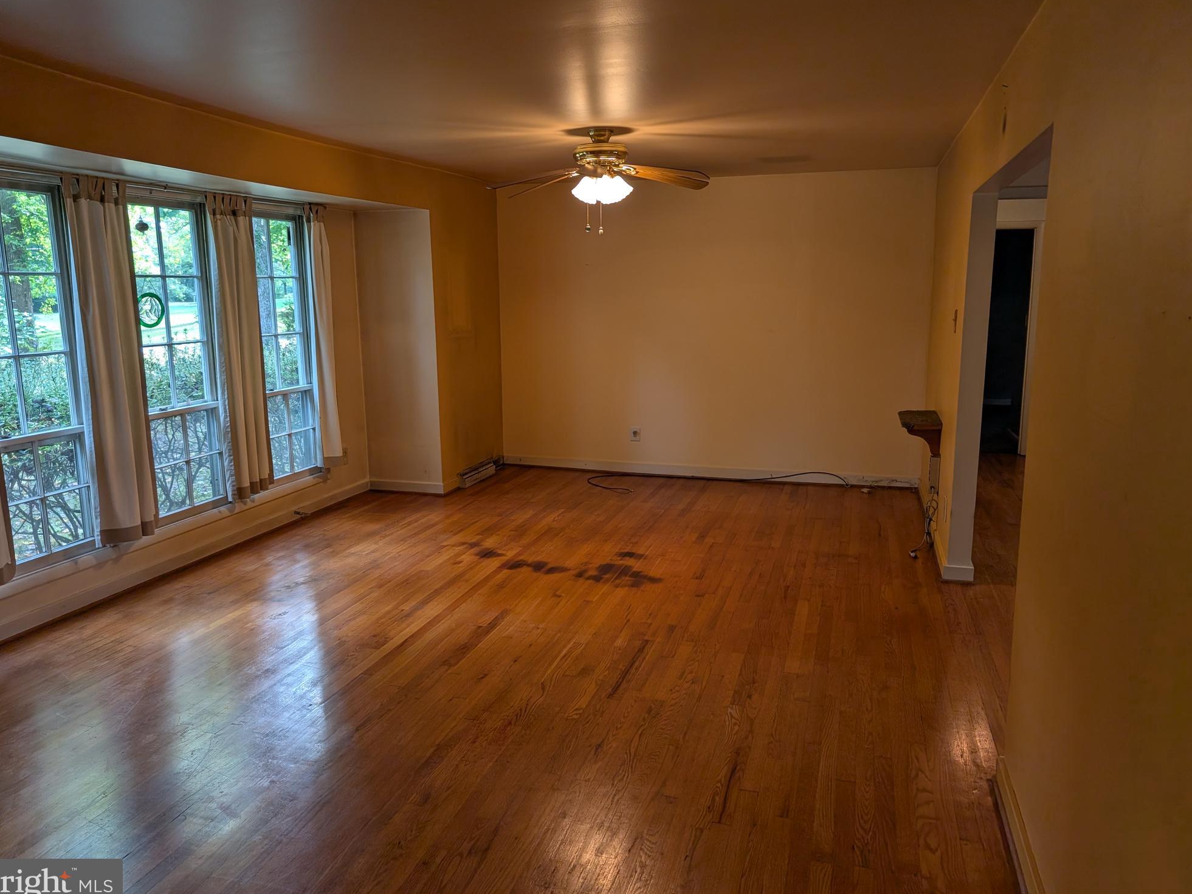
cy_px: 442
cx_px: 591
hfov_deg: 69.4
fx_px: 861
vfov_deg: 54.9
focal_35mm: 25
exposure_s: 1/60
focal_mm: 6.9
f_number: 1.68
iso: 71
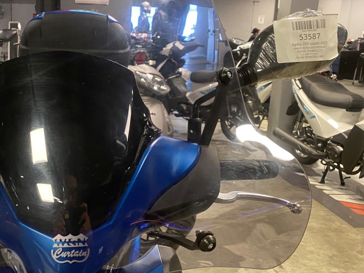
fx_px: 452
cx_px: 73
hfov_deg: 41.9
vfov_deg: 33.6
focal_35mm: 43
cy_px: 125
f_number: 1.8
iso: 400
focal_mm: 4.25
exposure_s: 1/50
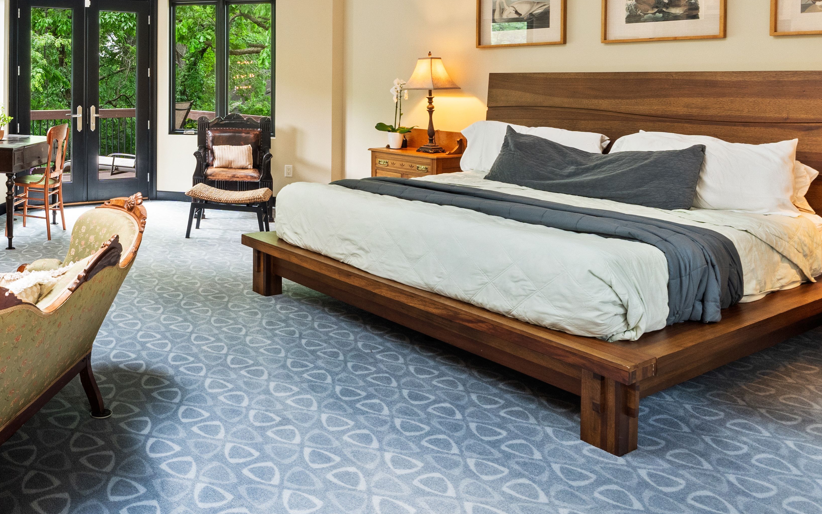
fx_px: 650
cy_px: 82
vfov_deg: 40.8
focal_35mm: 29
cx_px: 118
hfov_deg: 57.6
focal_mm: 10
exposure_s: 1/1.25
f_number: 8
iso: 400
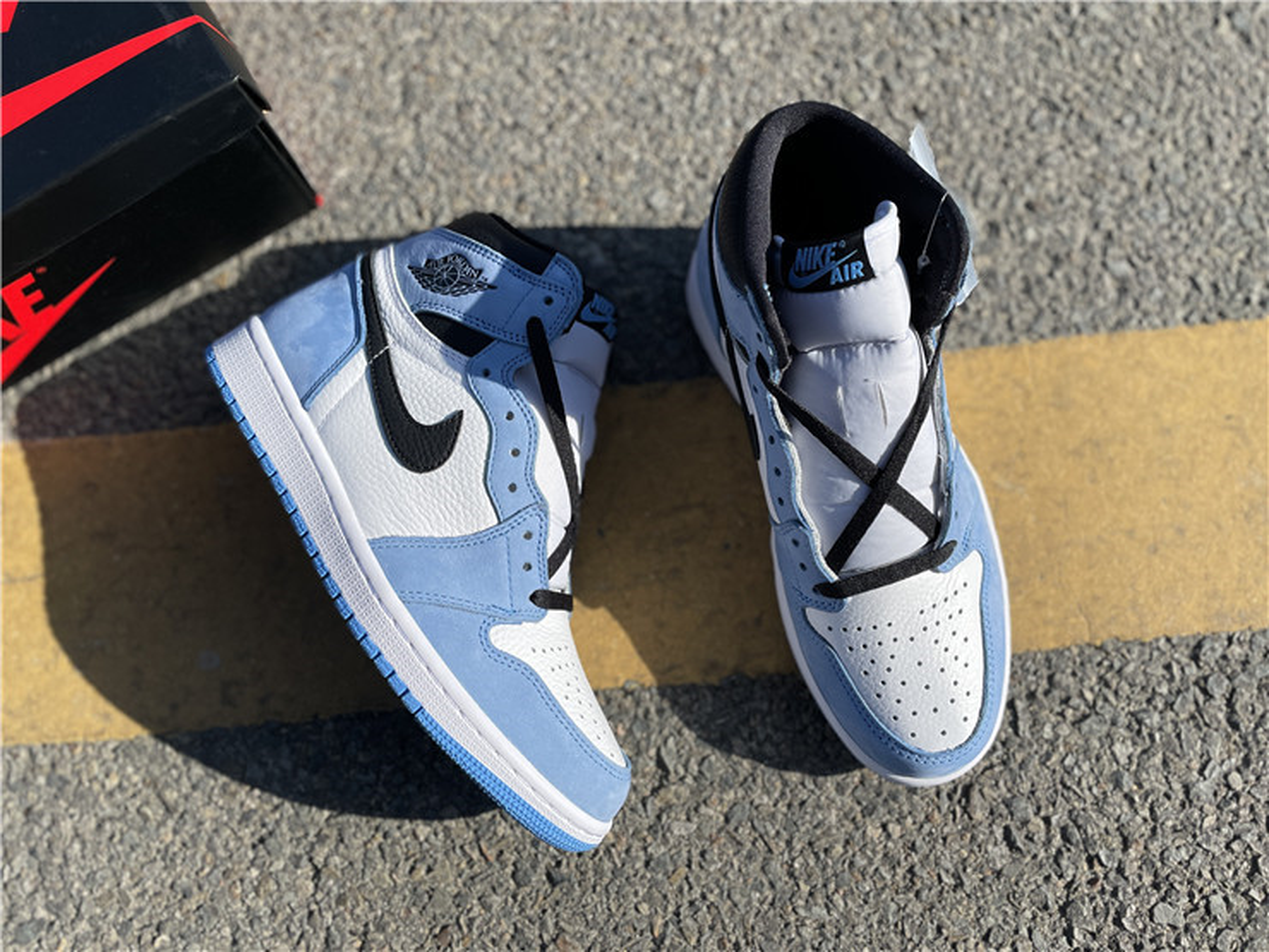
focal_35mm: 26
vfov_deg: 53.1
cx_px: 634
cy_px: 476
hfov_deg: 67.3
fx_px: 953
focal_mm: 4.2
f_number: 1.6
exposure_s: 1/3861
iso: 32
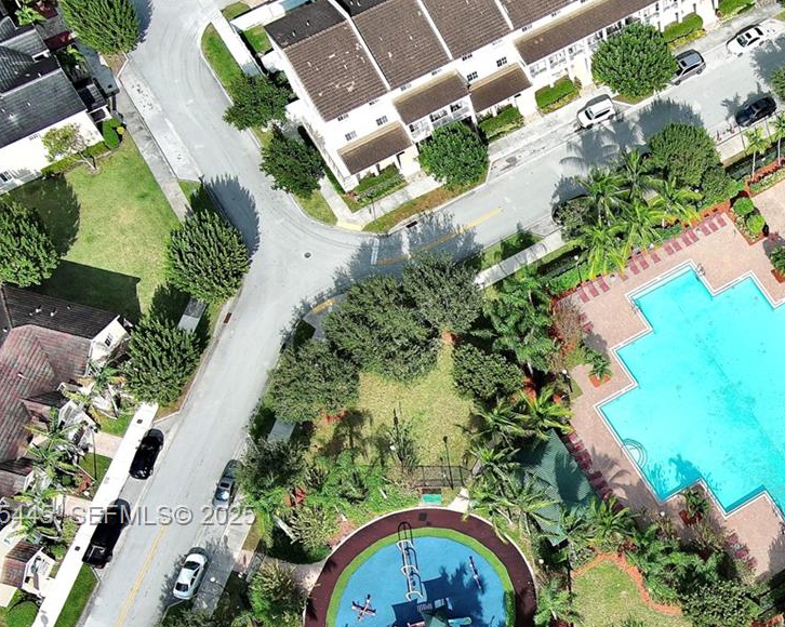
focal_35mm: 60
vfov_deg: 24.9
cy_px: 517
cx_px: 784
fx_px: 1393
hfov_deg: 29.4
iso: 101
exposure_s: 1/1232
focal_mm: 10.57
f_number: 2.8
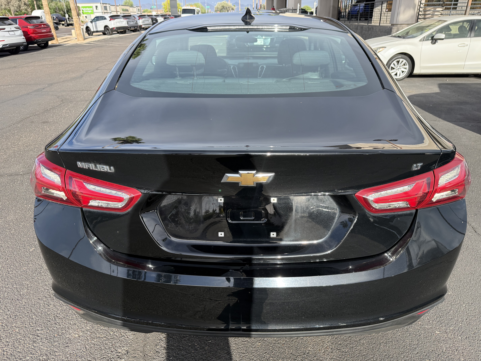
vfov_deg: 56.8
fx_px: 333
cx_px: 240
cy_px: 180
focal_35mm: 24
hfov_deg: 71.6
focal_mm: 6.76
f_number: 1.78
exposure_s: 1/1812
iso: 100
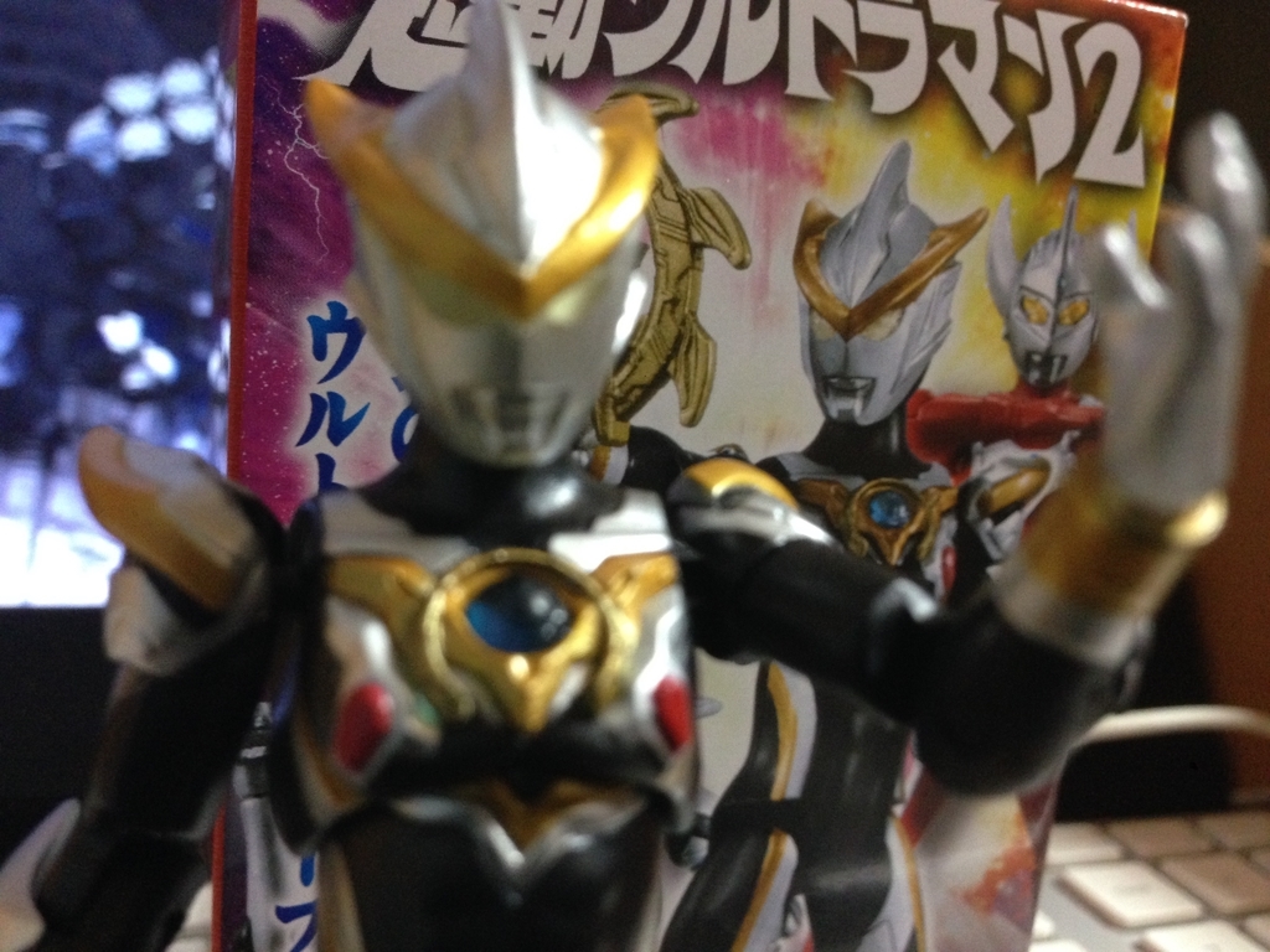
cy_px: 476
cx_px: 635
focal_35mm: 33
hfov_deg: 55.4
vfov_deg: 42.9
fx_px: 1211
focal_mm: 4.12
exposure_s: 1/17
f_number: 2.4
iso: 320
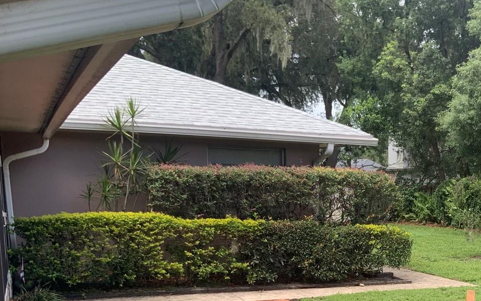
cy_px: 315
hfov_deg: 36.1
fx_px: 708
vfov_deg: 22.8
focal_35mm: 54
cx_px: 395
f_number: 1.8
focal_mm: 3
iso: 16
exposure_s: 1/442
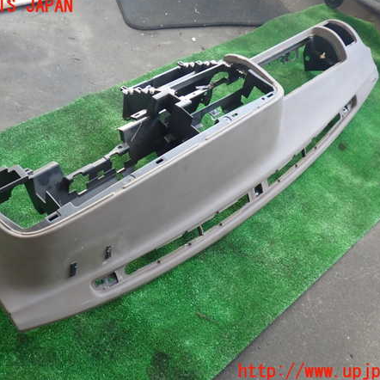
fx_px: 447
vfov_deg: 46.0
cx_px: 175
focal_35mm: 36
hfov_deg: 46.0
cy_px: 189
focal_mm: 5.4
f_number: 2.3
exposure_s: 1/50
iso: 200
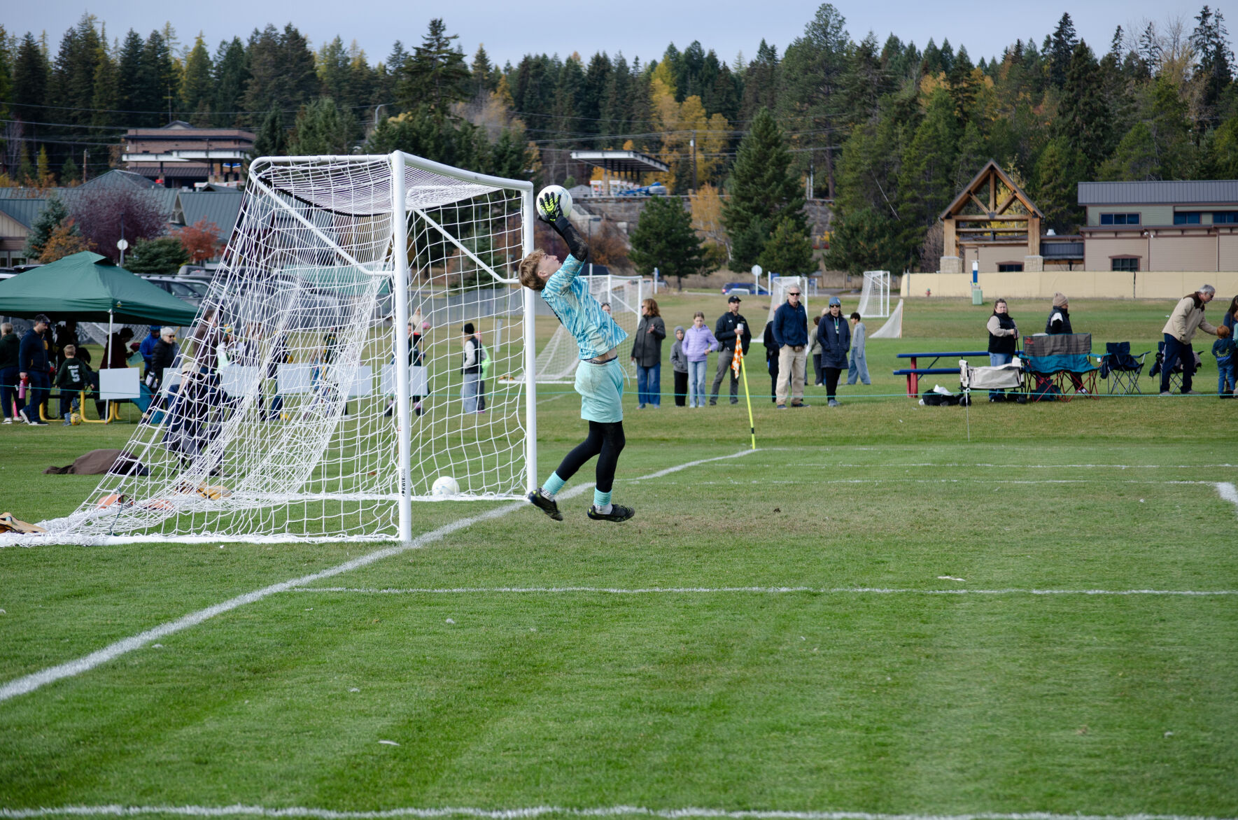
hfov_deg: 14.0
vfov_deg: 9.3
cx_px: 619
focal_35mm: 147
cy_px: 410
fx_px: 5045
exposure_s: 1/500
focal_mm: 98
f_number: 5.6
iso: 200
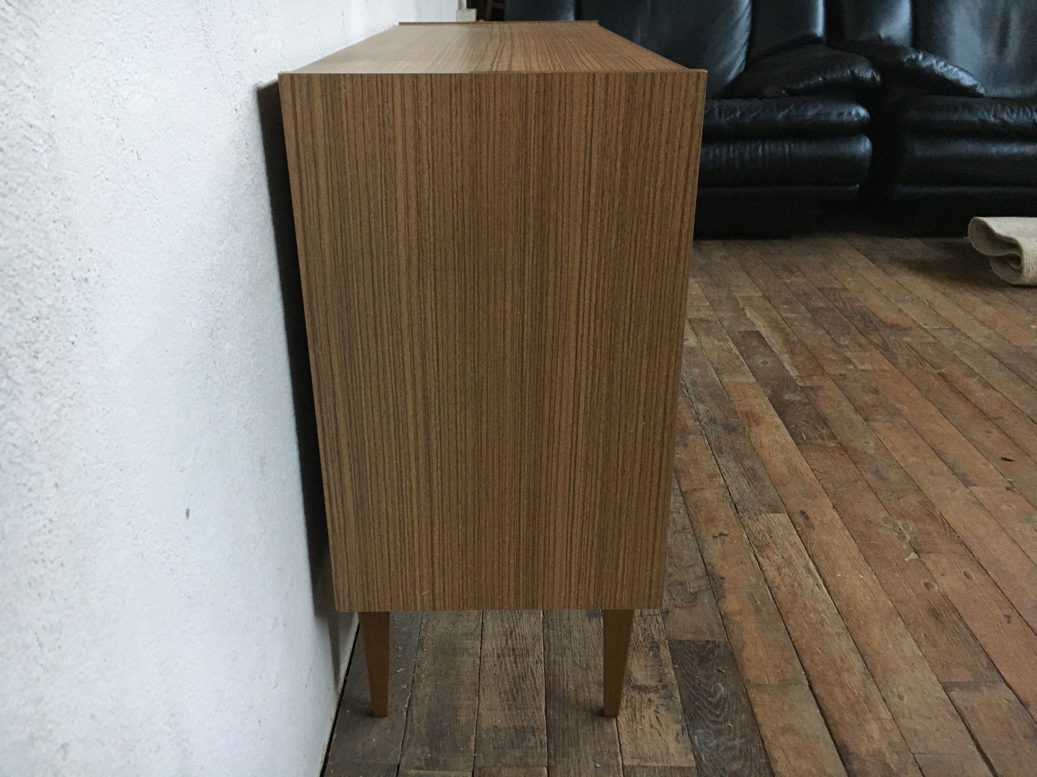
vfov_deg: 48.2
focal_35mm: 29
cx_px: 518
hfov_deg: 61.7
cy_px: 388
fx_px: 869
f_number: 2.2
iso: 200
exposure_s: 1/33
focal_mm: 4.15
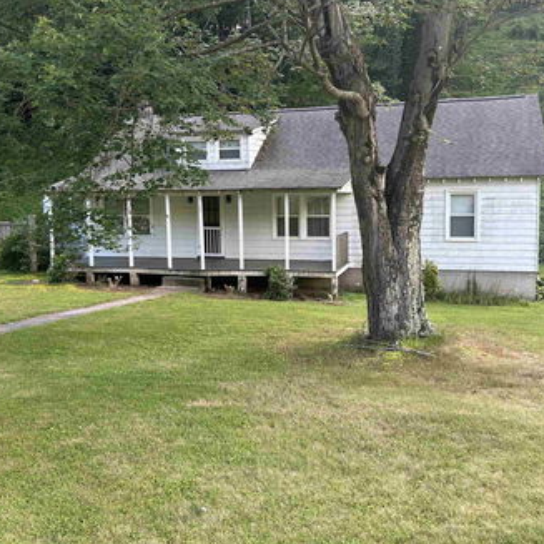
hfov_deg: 46.0
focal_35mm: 36
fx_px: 640
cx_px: 271
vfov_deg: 46.0
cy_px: 240
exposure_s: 1/126
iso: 32
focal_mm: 5.7
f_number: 1.5
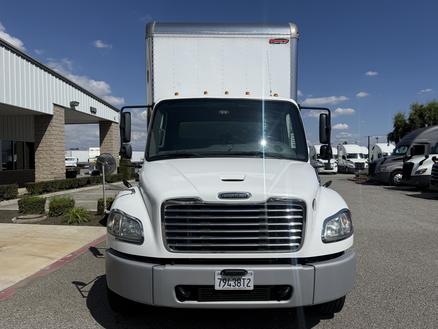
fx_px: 304
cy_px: 164
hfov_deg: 71.6
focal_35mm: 24
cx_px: 219
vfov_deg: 56.8
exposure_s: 1/14286
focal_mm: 6.76
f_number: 1.78
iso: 80
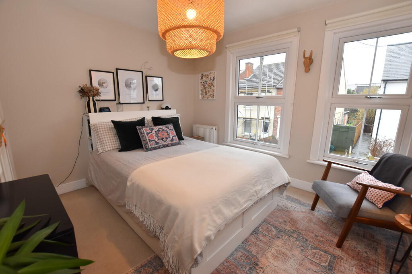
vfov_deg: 77.3
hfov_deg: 100.4
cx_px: 206
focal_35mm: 15
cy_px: 137
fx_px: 172
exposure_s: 1/100
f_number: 5
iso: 800
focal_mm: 10
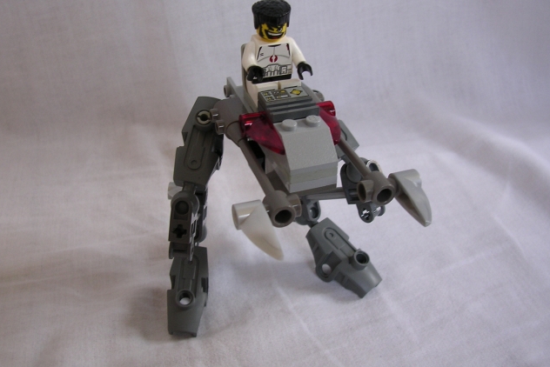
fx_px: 611
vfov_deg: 33.4
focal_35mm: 40
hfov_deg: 48.4
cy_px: 165
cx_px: 274
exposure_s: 1/31.6
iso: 100
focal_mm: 5.8
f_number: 2.8
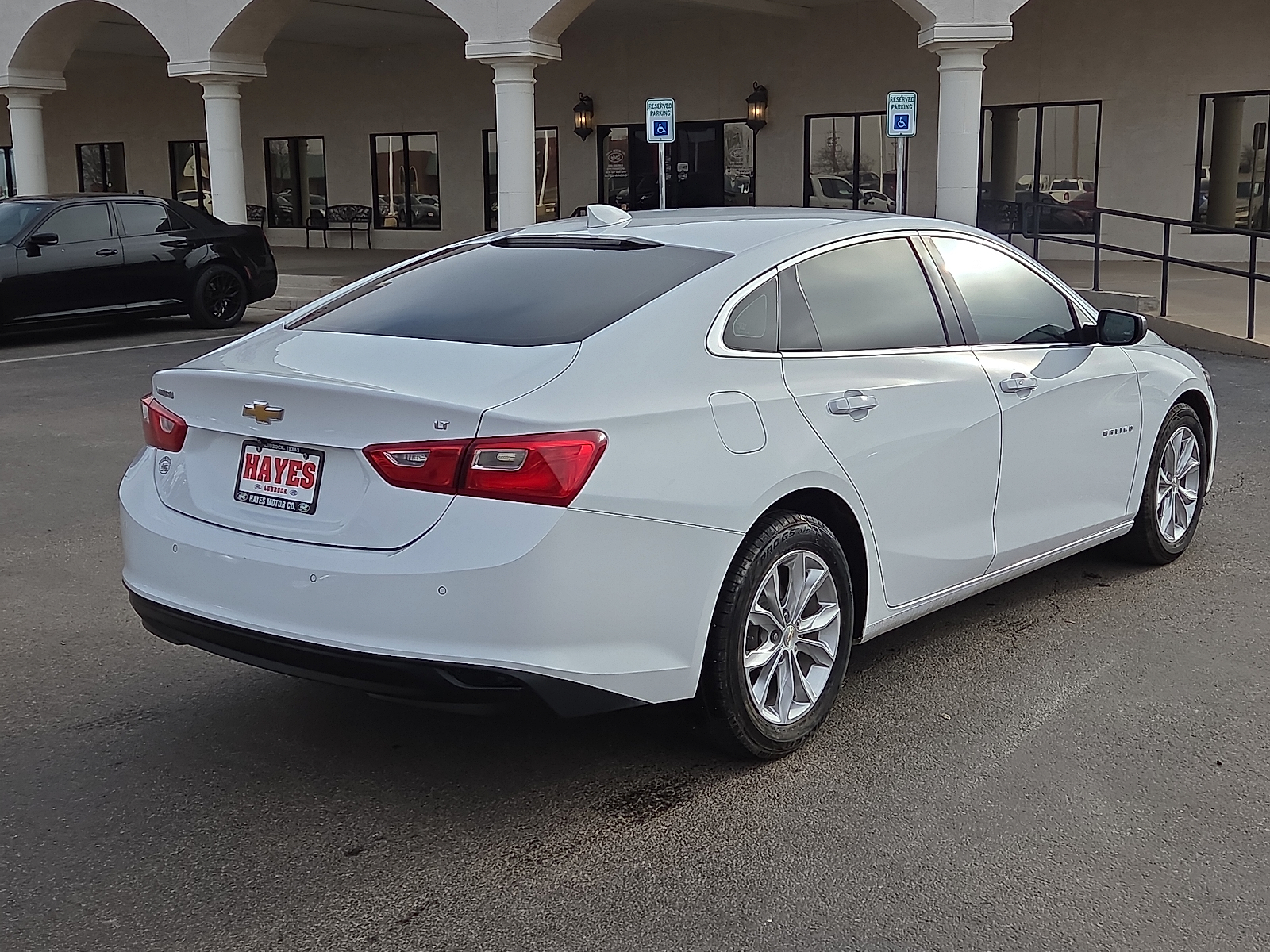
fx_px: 1541
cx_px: 635
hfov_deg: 44.8
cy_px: 476
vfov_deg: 34.3
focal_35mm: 42
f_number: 1.8
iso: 25
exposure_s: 1/1111
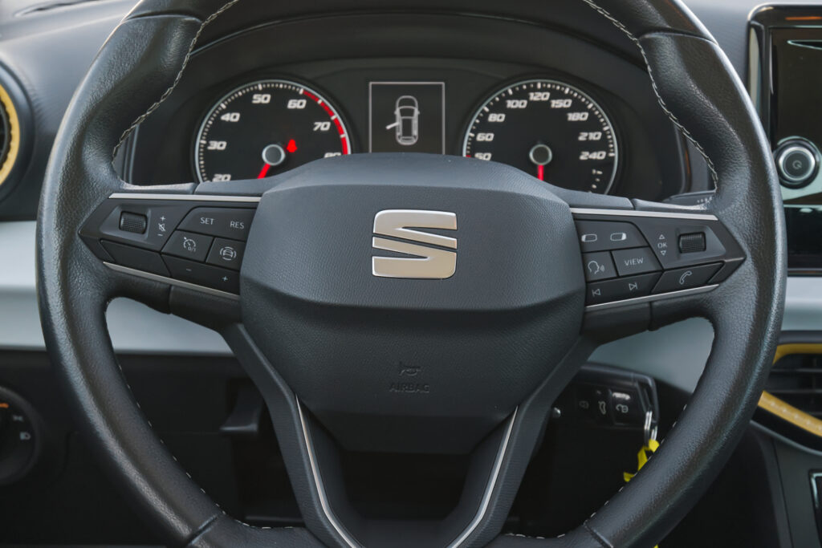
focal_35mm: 68
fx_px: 1553
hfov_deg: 29.7
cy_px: 274
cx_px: 411
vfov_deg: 20.0
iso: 2000
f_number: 8
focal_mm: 45
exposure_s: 1/160
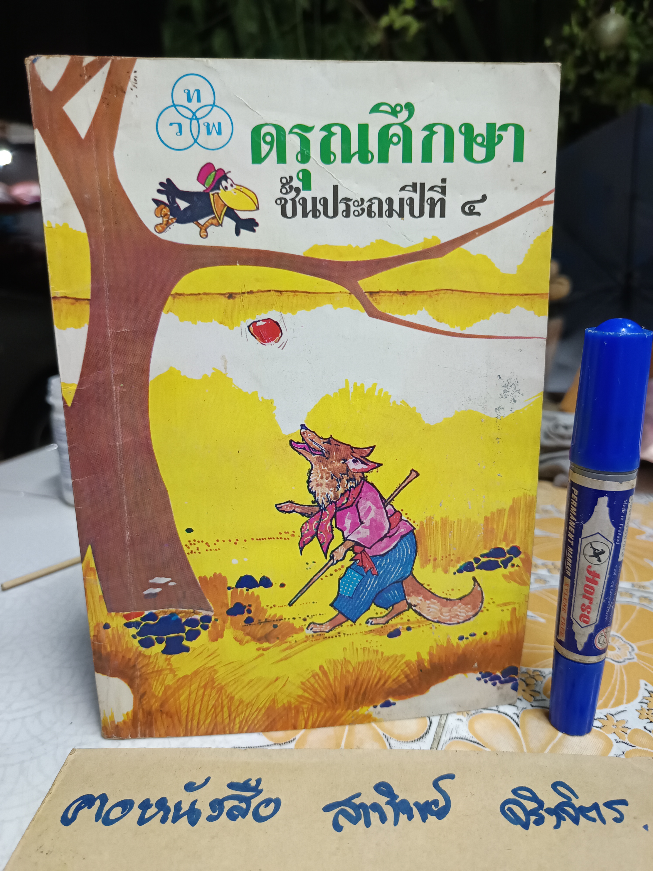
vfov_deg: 71.6
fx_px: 604
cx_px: 326
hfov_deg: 56.8
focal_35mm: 24
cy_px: 436
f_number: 1.7
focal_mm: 5.31
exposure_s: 1/25
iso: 1185
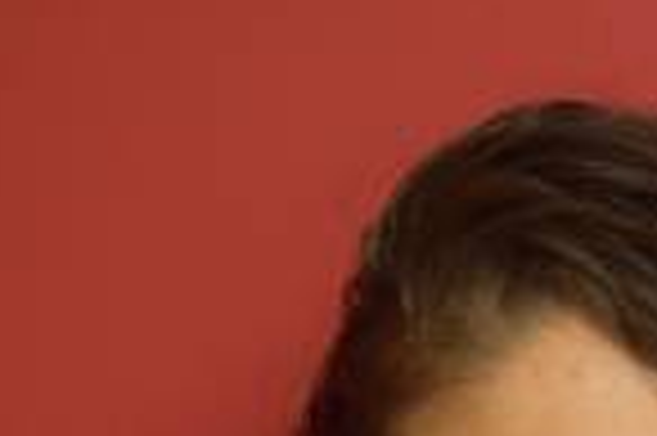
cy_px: 809
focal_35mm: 180
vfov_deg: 7.4
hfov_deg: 11.4
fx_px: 3285
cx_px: 558
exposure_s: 1/60
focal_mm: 27
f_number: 4
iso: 2000
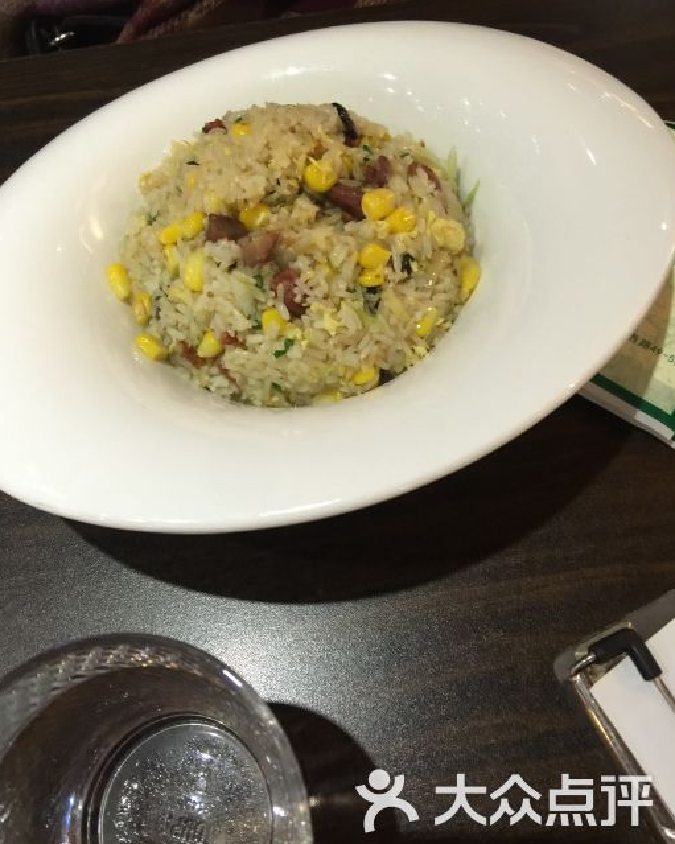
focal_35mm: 31
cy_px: 407
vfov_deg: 57.2
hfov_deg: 47.1
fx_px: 774
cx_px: 340
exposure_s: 1/8
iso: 125
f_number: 2.2
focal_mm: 4.15
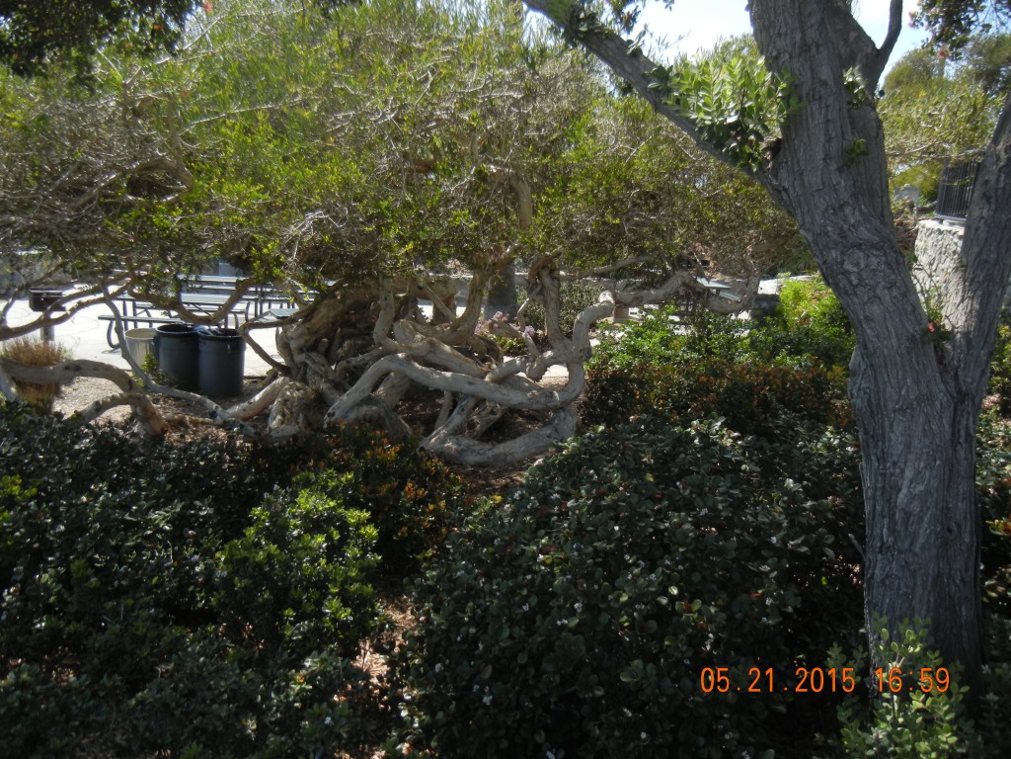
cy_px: 380
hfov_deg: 60.0
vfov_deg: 46.8
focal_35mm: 30
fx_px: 876
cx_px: 506
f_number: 3.5
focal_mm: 5.4
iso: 160
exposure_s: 1/690
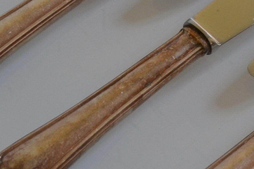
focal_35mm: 225
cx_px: 146
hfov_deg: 9.1
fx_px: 1587
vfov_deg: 6.0
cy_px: -118
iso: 400
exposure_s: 1/20
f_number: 4.8
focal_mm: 32
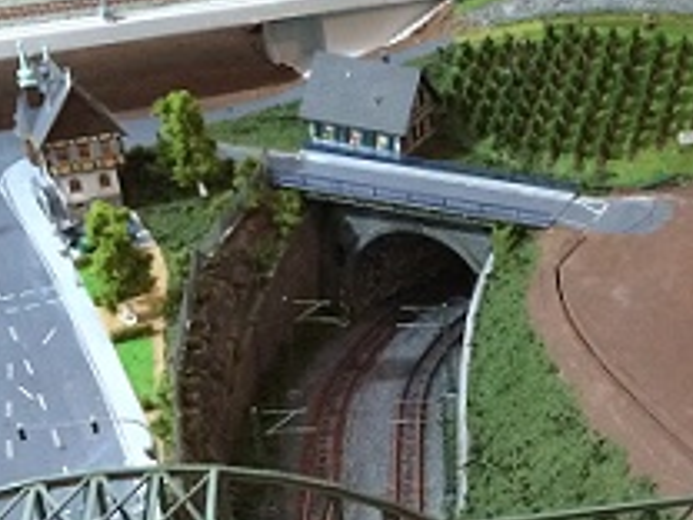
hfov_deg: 22.9
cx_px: 840
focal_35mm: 78
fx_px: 1562
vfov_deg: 18.8
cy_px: 347
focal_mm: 4.15
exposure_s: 1/20
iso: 320
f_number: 2.2
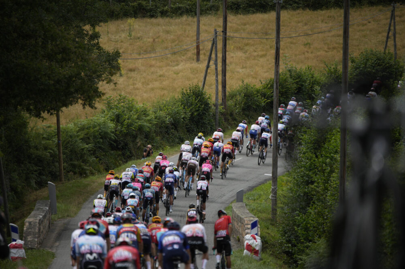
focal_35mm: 400
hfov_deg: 5.2
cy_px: 134
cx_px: 202
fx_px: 4498
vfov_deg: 3.4
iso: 1250
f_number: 5.6
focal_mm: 400
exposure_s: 1/5000
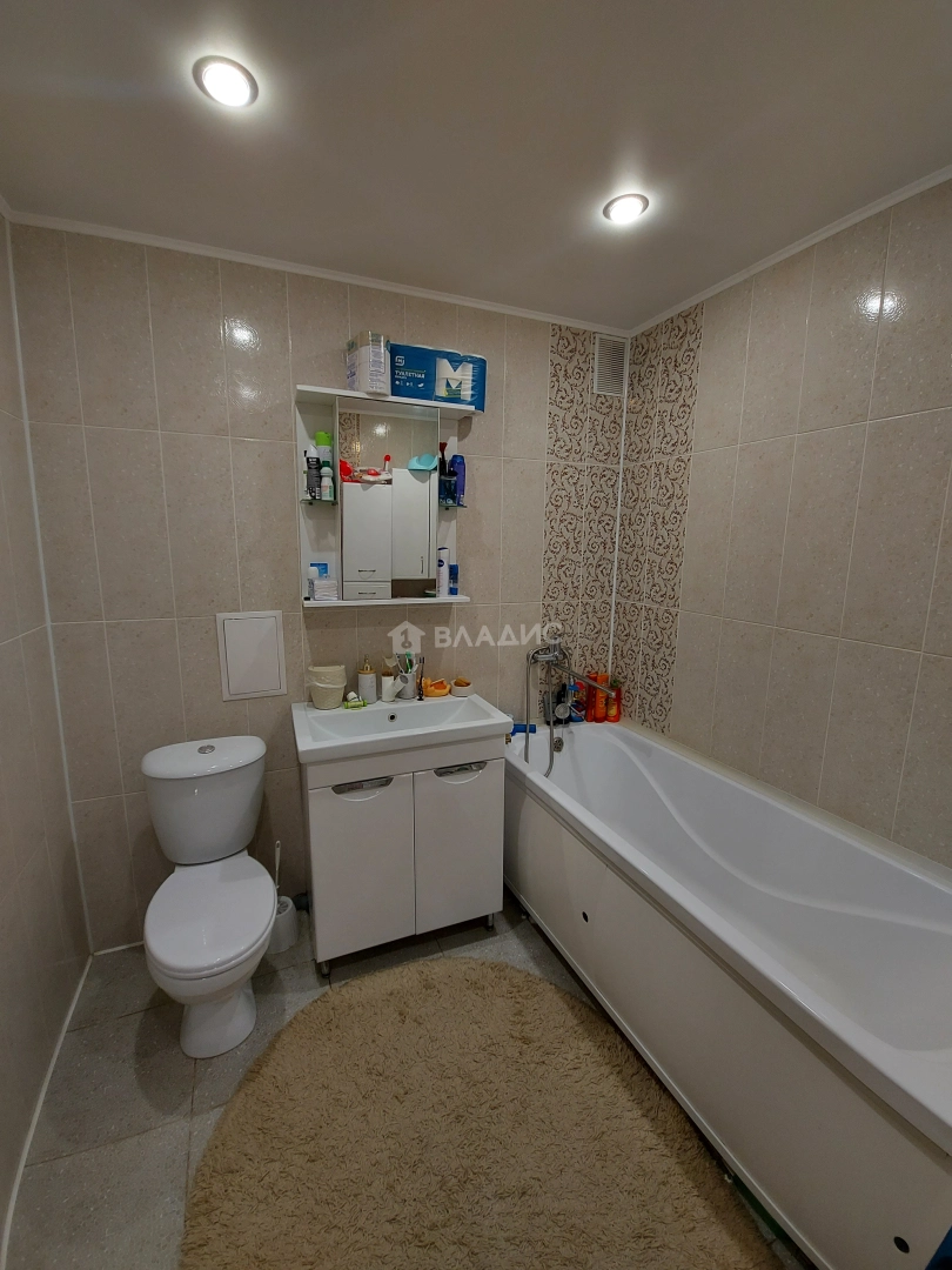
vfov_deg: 106.2
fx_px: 477
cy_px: 635
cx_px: 476
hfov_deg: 89.9
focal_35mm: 13
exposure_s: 1/50
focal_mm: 1.74
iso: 80
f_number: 2.2
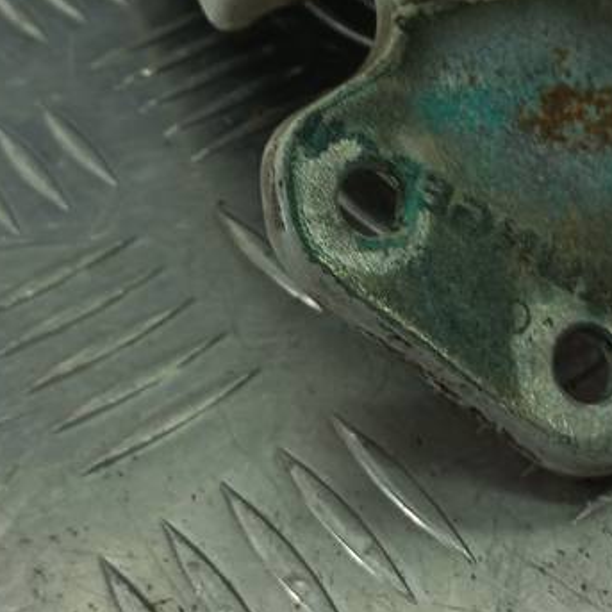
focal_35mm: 66
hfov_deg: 26.1
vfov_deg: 25.6
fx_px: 1320
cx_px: 319
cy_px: 105
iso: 32
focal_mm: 4.6
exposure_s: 1/50
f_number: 1.8
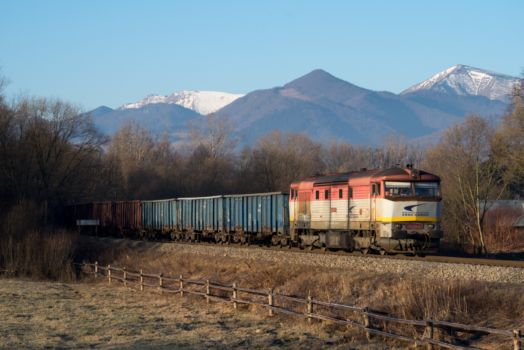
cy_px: 175
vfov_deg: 13.4
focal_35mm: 102
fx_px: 1485
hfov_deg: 20.0
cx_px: 262
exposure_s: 1/640
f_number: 8
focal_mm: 67.5
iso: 400
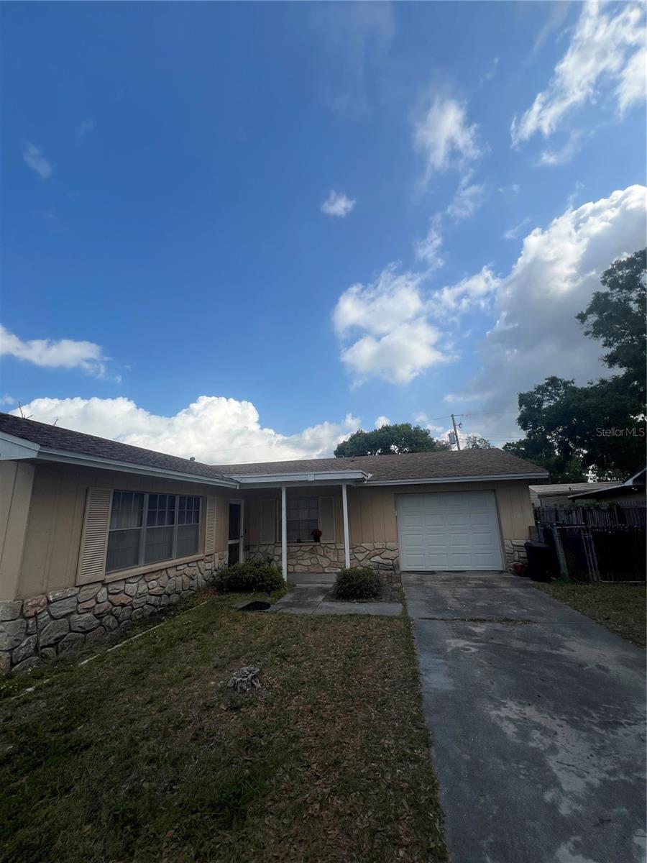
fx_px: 324
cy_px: 432
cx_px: 324
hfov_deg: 89.9
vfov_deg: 106.2
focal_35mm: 13
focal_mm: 1.57
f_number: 1.8
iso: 32
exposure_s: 1/2016
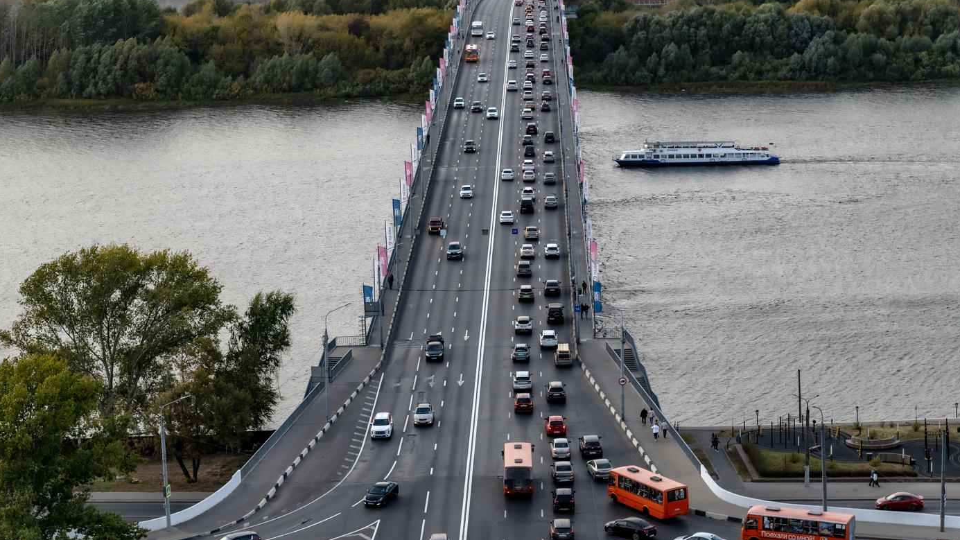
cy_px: 261
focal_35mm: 91
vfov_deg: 13.3
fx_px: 2316
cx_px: 478
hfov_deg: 23.4
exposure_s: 1/125
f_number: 7.1
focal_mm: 86
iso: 250
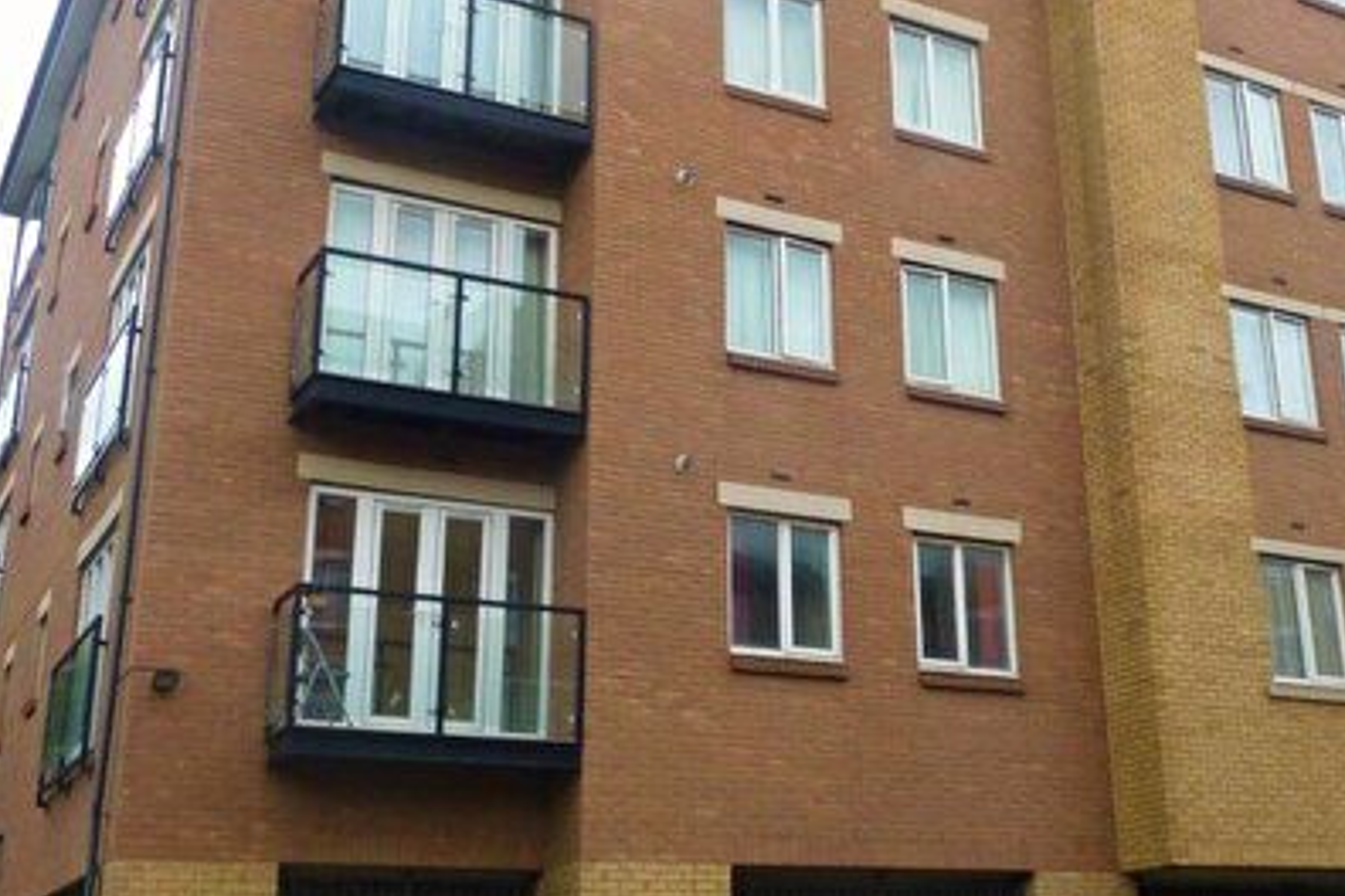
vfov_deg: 29.2
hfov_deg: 42.4
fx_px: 1718
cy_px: 395
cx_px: 856
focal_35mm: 46
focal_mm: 4.1
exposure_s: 1/125
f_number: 4
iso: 80
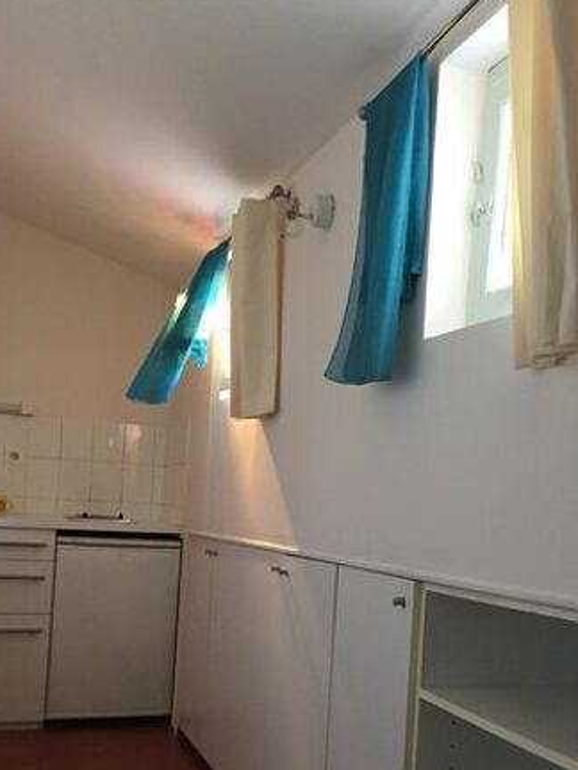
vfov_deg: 43.4
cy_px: 501
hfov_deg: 33.2
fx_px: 957
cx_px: 407
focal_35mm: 43
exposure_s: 1/33
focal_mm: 4.15
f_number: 2.2
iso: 250
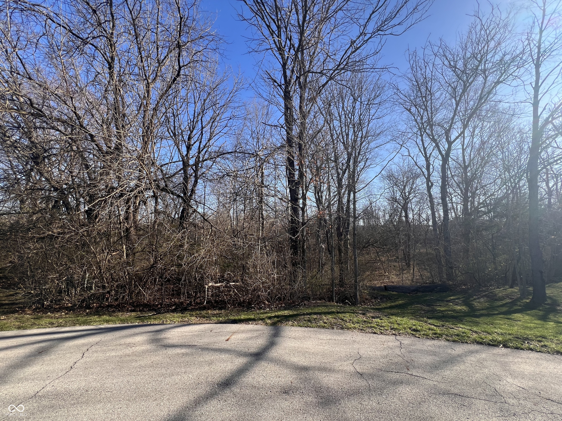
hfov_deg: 106.2
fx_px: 211
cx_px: 281
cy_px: 210
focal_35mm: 13
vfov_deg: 89.9
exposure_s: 1/615
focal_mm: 1.57
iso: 32
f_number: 1.8
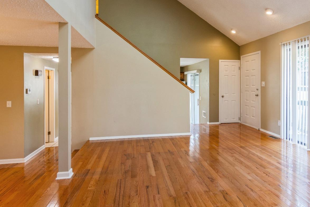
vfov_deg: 54.8
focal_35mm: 23
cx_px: 177
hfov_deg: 75.7
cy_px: 85
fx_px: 198
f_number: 8
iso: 100
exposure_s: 1/4
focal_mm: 12
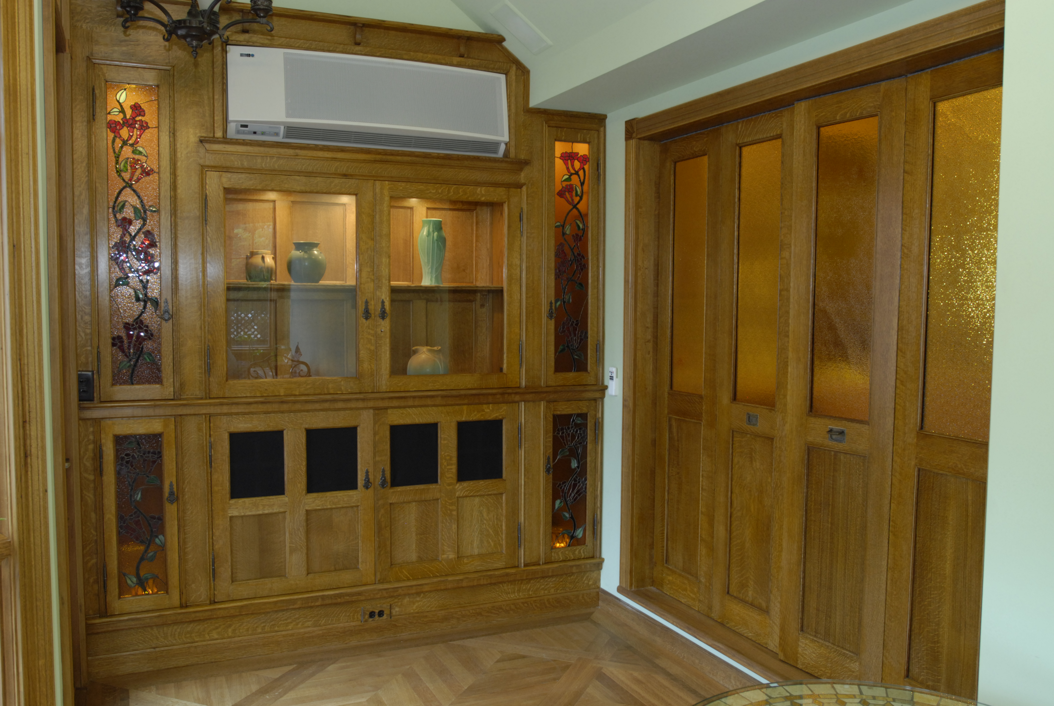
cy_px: 353
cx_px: 527
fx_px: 879
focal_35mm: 30
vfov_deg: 43.7
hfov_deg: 61.9
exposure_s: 1/5
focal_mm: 20
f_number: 5
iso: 400
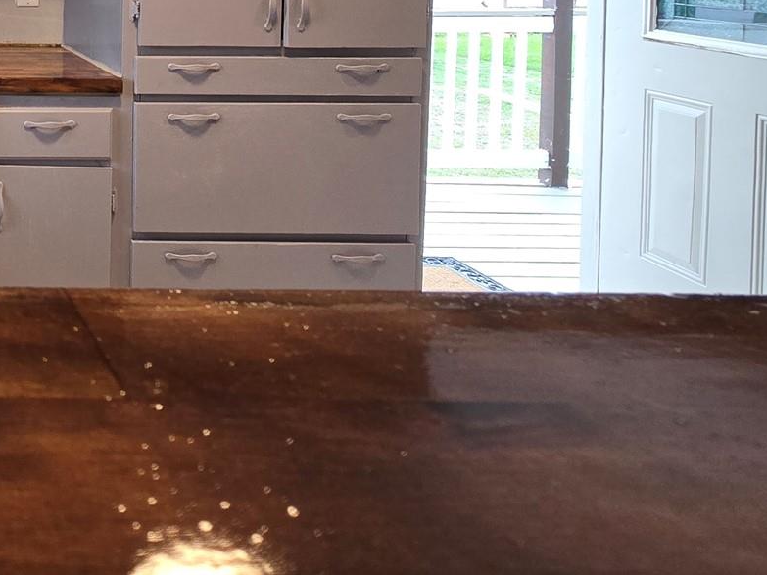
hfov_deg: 38.2
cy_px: -51
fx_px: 753
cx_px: -177
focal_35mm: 34
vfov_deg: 35.9
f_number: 2.2
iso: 100
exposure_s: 1/60
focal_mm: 2.2
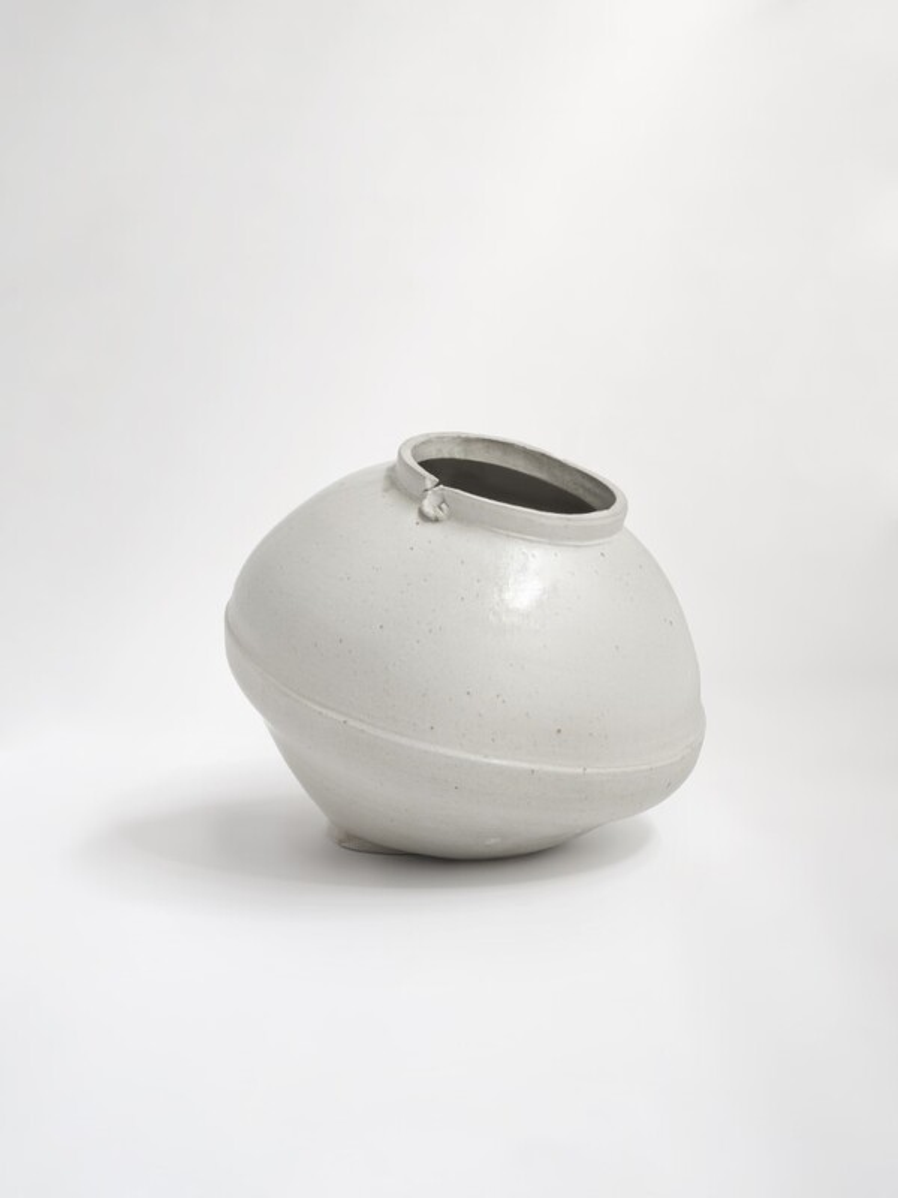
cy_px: 599
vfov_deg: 30.7
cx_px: 449
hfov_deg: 23.3
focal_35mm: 63
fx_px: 2179
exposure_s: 1.5
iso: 100
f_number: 11
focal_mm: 80
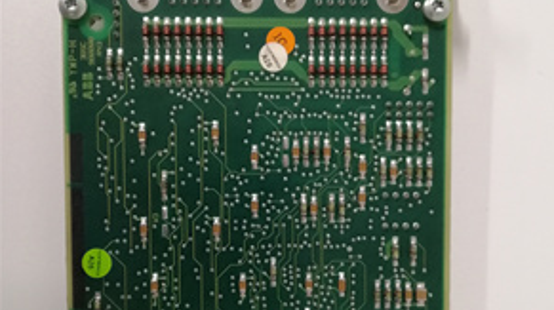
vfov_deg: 29.9
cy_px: 232
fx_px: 572
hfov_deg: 51.6
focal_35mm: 39
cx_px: 284
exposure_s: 1/50
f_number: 2.2
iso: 500
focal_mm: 3.81
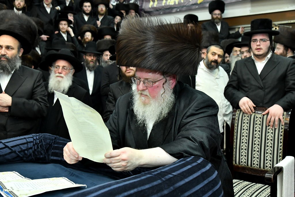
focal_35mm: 38
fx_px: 311
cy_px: 98
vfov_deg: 35.1
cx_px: 148
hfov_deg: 50.7
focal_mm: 38
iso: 3200
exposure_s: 1/250
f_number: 7.1
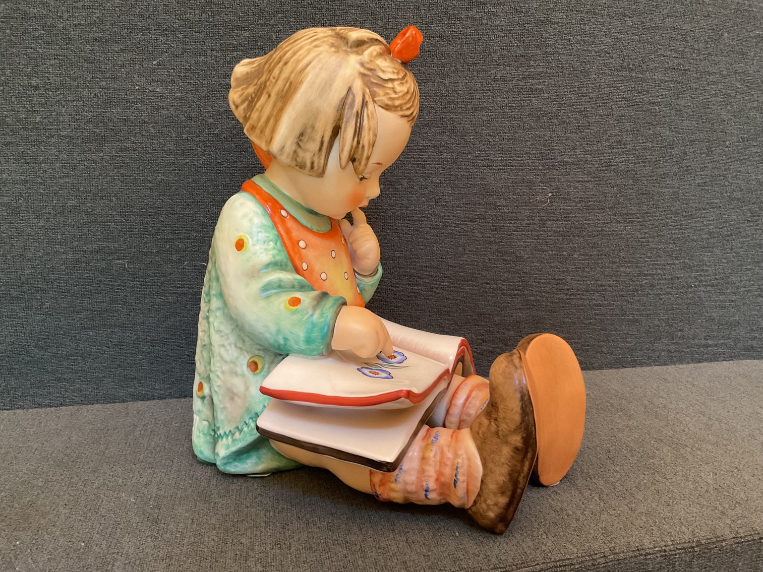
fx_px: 639
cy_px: 286
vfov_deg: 48.2
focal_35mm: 29
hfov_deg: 61.7
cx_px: 382
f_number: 1.8
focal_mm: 3
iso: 320
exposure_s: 1/40
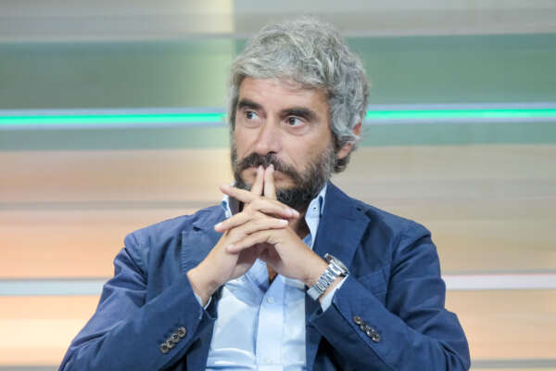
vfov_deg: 3.8
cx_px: 278
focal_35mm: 365
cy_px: 186
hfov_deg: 5.6
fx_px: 5637
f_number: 5.6
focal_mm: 243.3
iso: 5000
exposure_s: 1/150
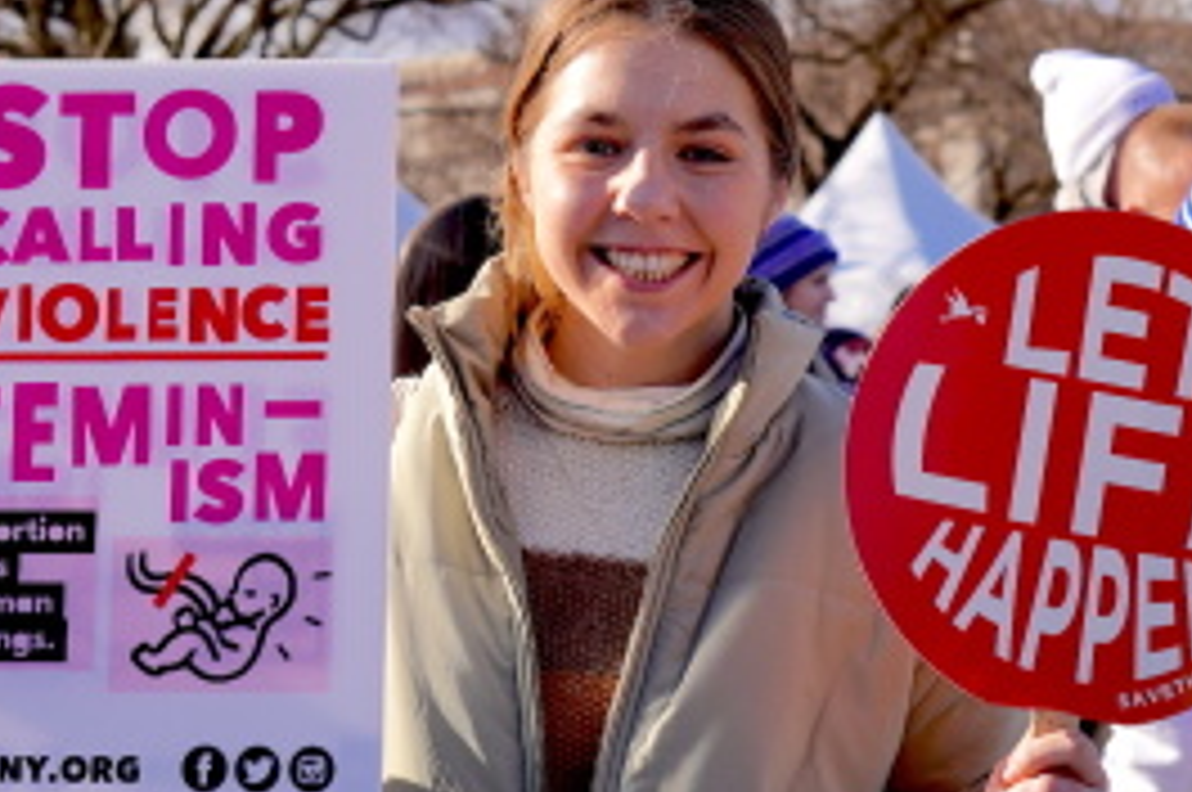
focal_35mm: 125
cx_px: 589
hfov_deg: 16.4
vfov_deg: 11.0
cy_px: 396
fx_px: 4126
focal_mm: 55
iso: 100
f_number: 7.1
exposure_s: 1/250
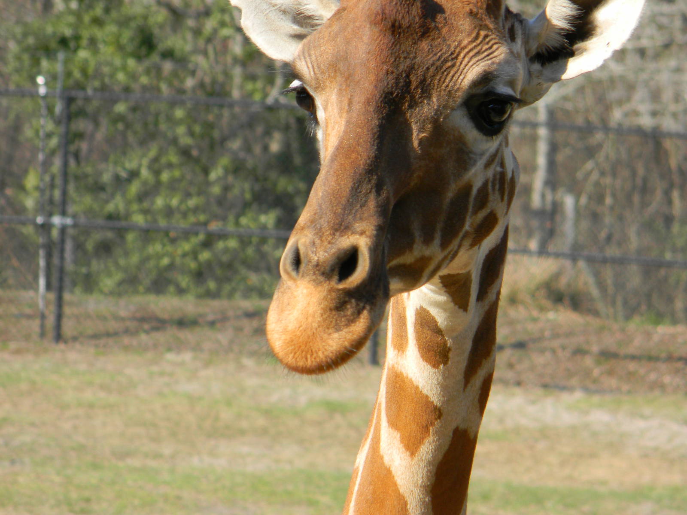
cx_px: 344
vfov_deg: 3.6
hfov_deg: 4.8
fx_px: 8216
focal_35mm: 414
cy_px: 258
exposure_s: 1/225
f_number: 5.4
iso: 80
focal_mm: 75
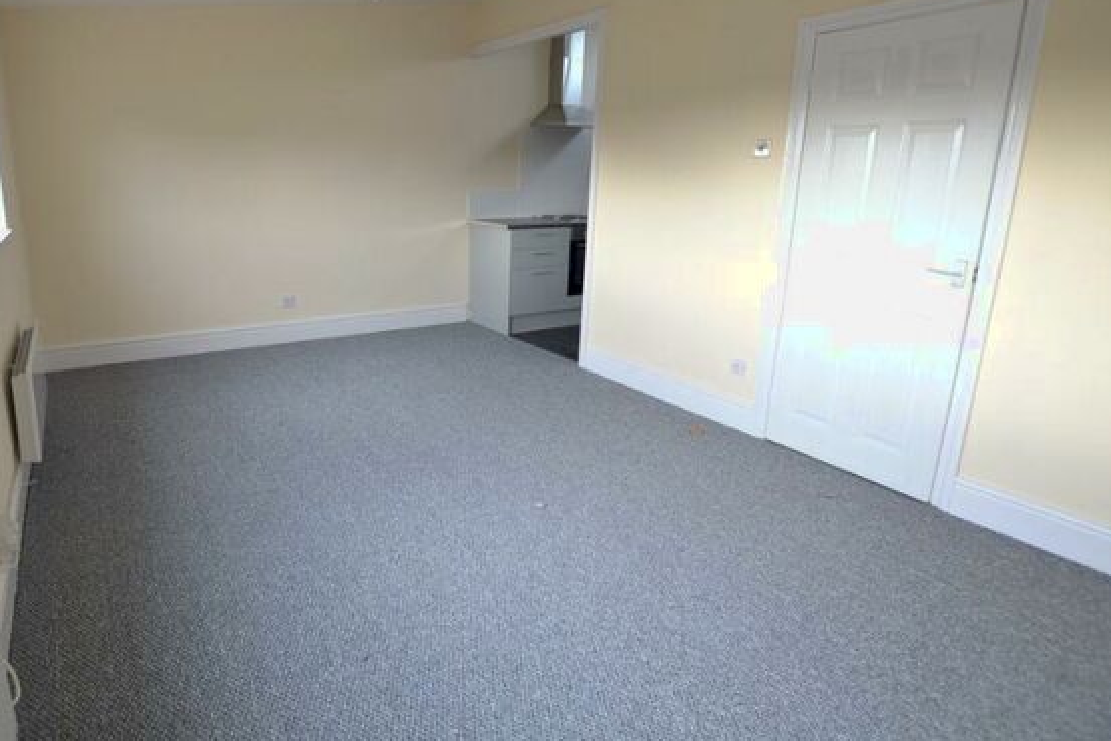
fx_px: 586
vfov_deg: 64.2
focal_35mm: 19
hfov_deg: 85.5
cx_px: 430
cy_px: 314
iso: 100
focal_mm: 10
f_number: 3.5
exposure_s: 1/40
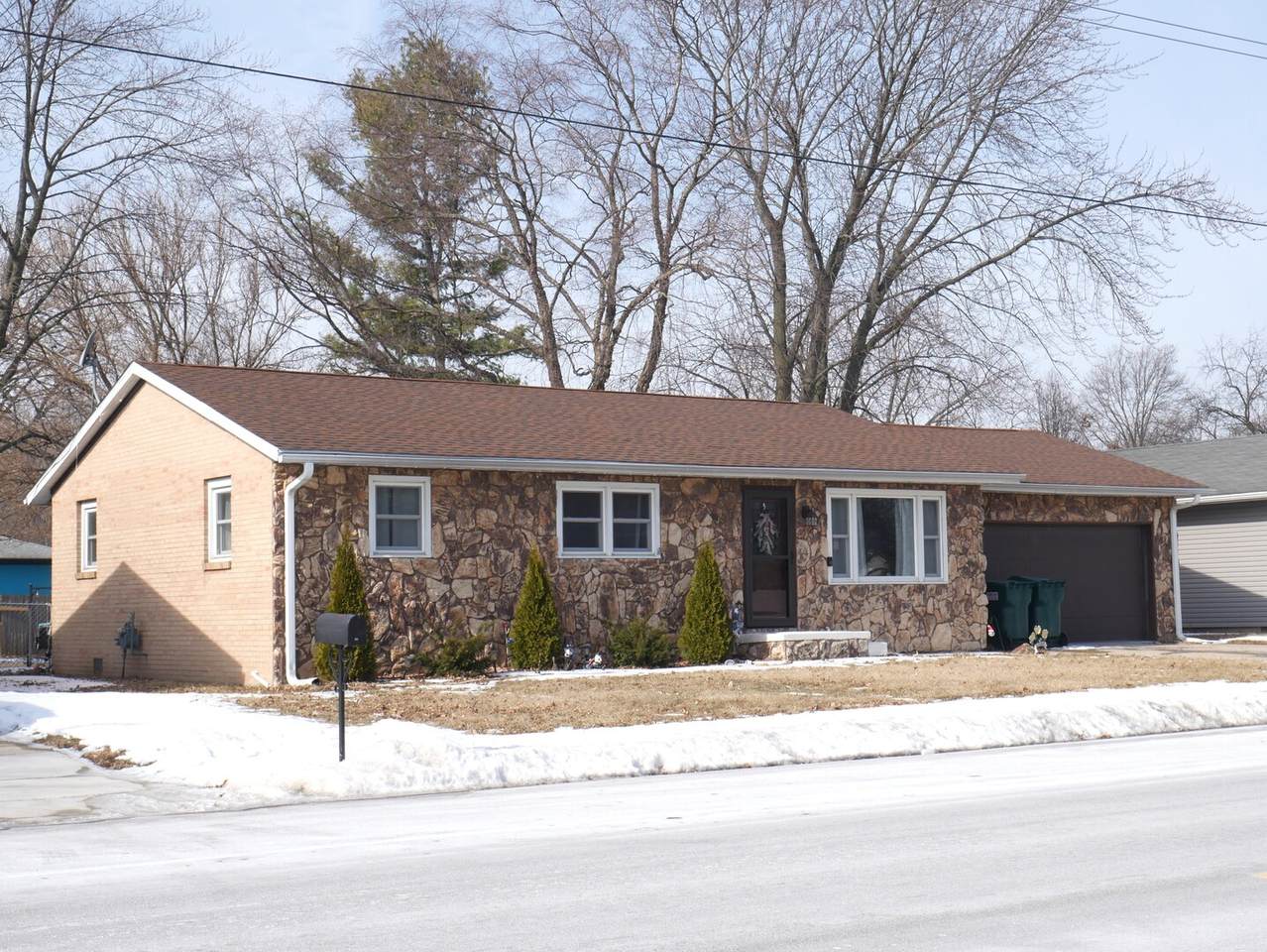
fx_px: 1904
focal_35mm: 52
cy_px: 476
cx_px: 634
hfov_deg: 36.8
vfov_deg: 28.1
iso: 200
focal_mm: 26
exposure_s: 1/320
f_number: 10
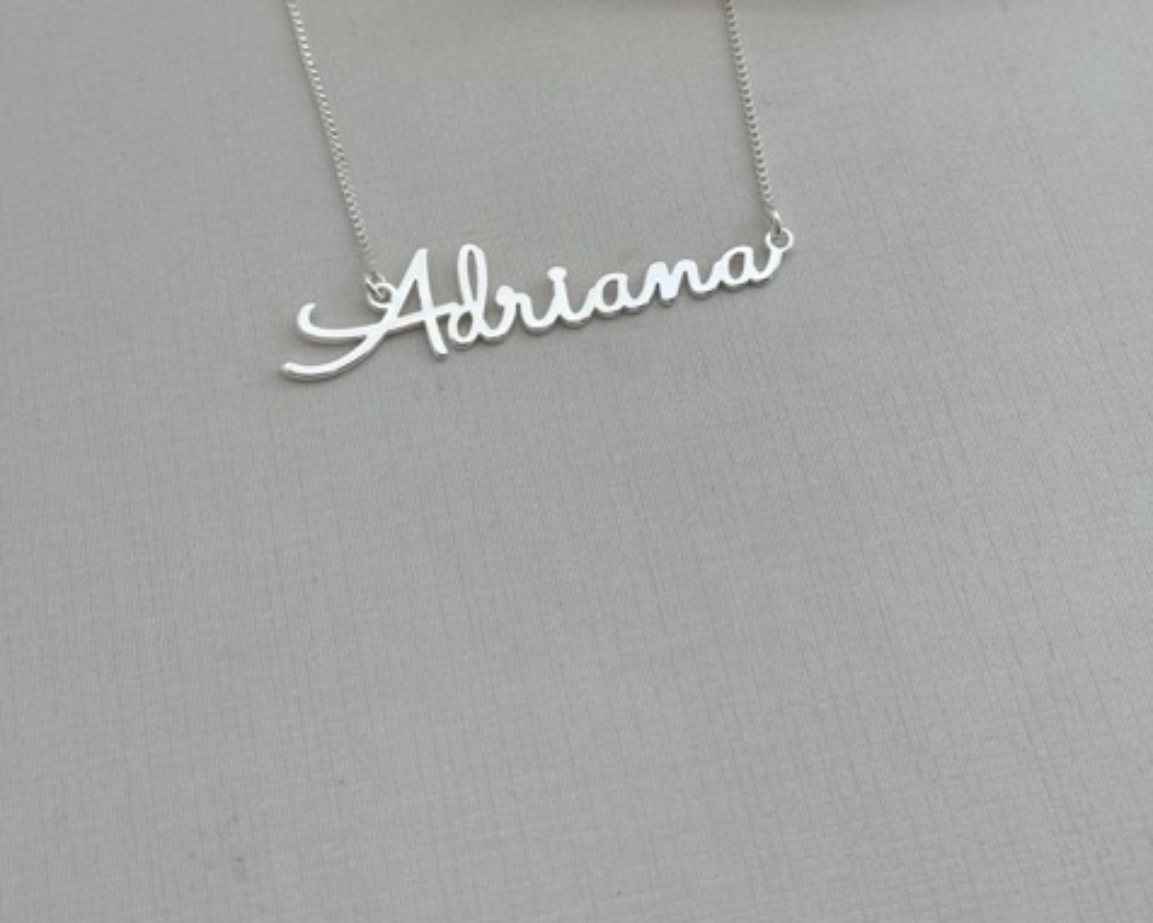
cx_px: 579
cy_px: 291
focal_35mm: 63
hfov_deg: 30.0
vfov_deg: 24.1
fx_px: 2150
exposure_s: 1/425
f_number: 1.78
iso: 64
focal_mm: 6.76
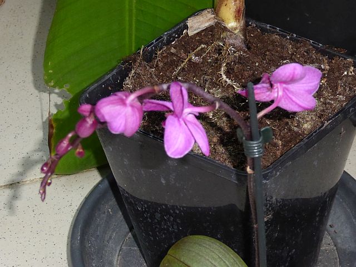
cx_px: 178
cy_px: 134
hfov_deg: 15.5
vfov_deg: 11.7
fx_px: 1306
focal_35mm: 127
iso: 800
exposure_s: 1/60
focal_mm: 20.6
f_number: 5.1
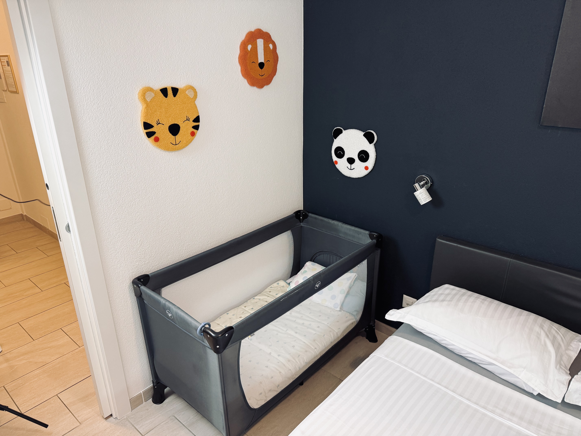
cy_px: 218
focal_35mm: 24
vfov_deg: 56.8
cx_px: 290
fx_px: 403
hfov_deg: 71.6
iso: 160
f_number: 1.78
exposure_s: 1/50
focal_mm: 6.76
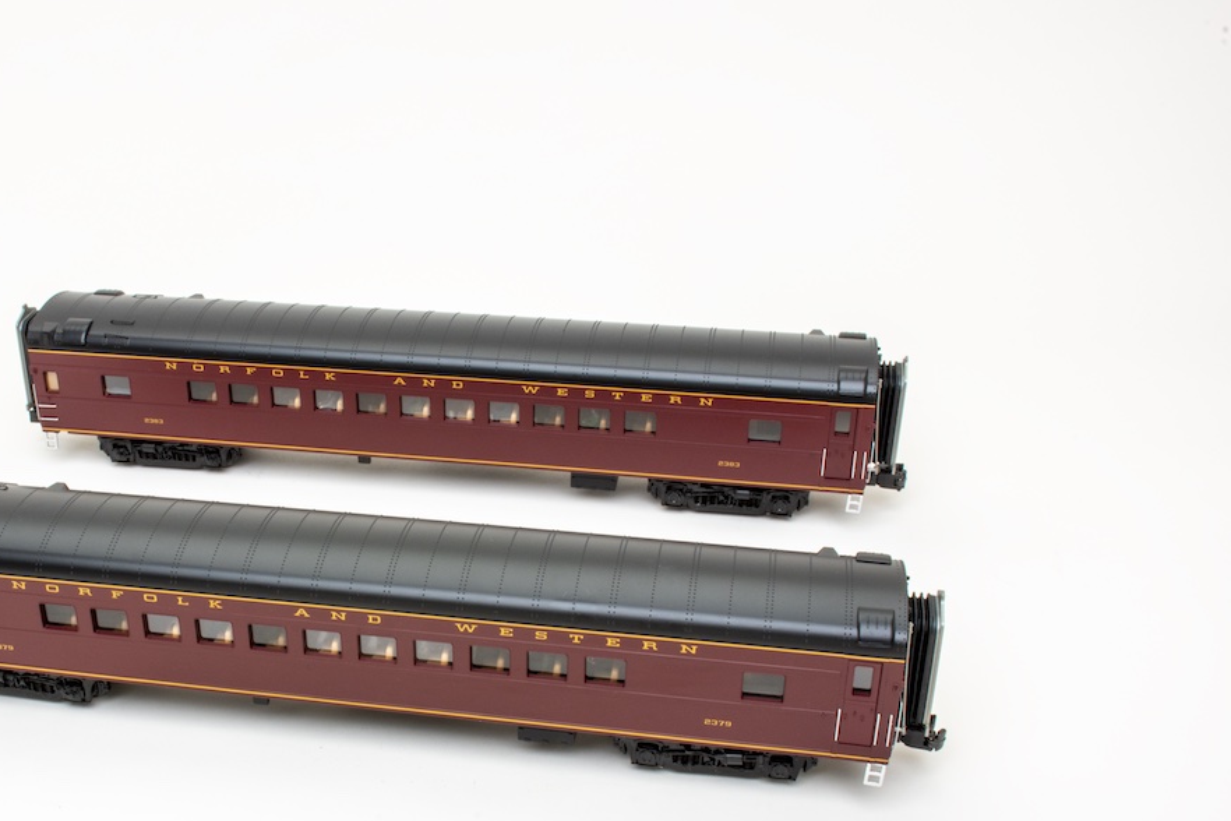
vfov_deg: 27.4
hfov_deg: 39.9
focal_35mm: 49
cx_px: 416
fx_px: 1675
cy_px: 532
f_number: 25
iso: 100
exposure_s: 1/160
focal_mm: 24
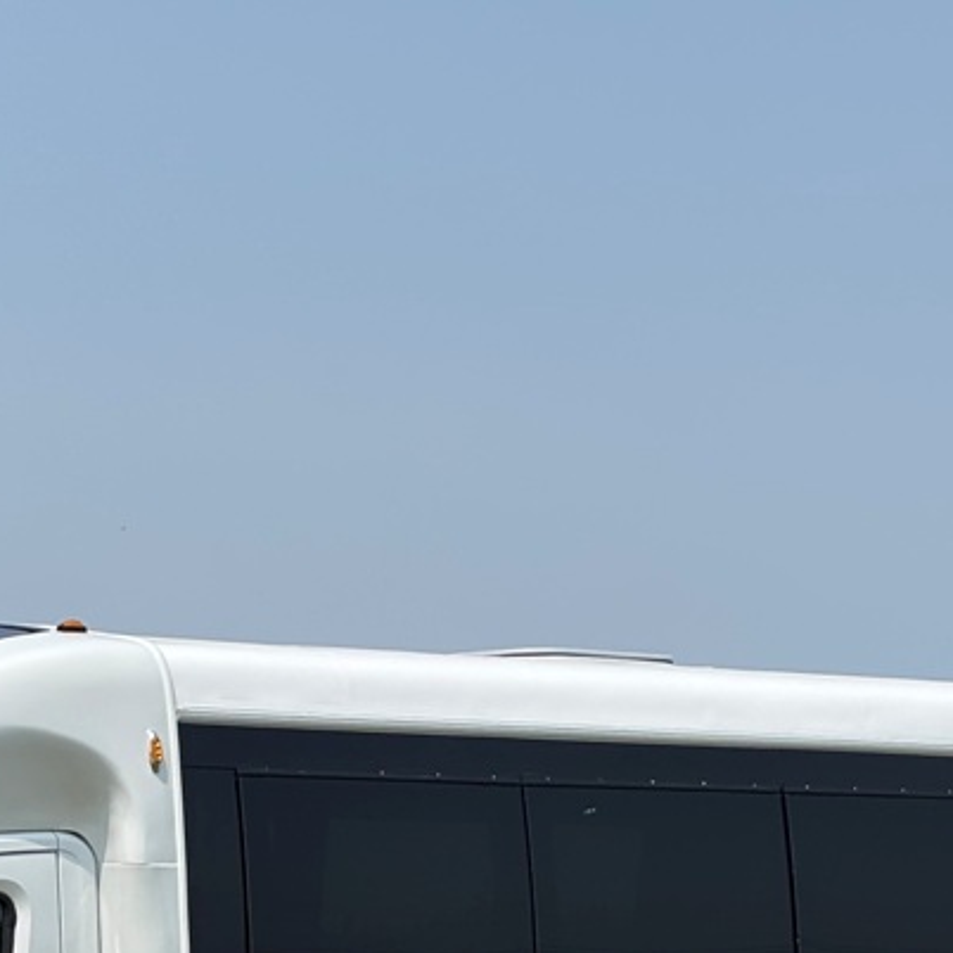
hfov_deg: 13.4
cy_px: 890
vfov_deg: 13.4
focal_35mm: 129
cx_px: 56
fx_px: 4018
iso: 32
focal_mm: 5.96
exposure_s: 1/3937
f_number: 1.6
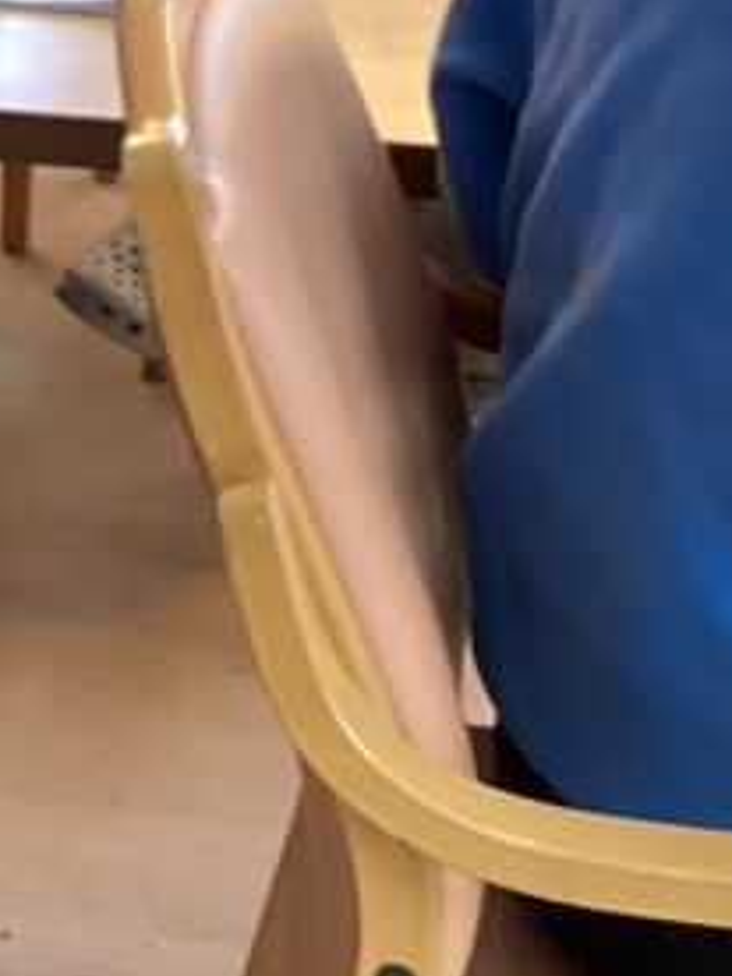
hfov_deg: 12.0
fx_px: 3242
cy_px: 99
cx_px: -513
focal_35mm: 115
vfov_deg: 16.9
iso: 125
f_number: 2.4
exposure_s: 1/50
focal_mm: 3.3
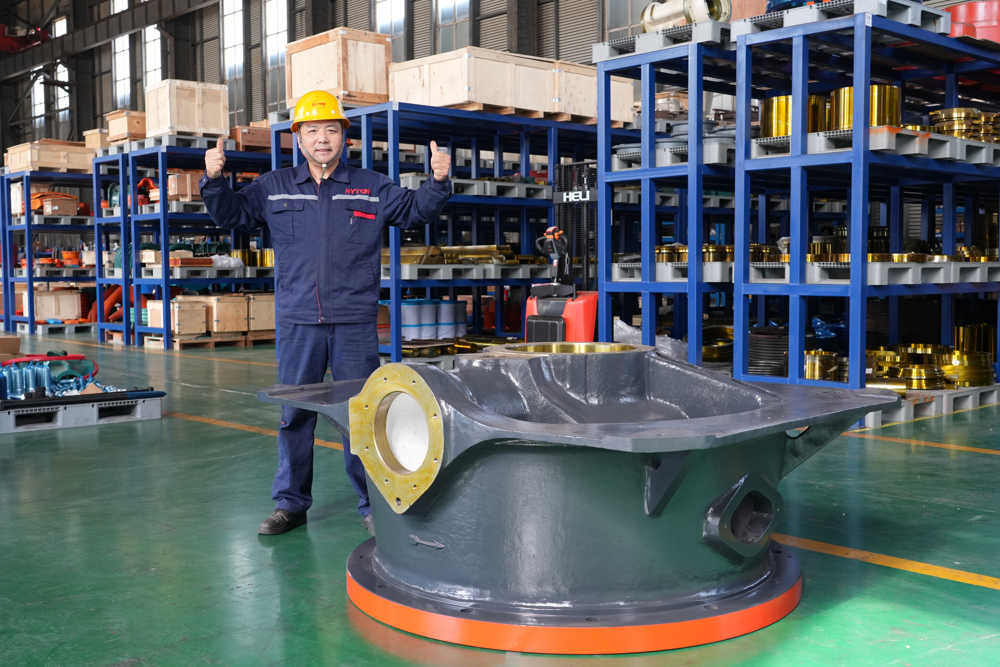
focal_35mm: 38
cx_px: 500
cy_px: 334
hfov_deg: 50.7
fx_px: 1055
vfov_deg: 35.1
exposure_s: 1/100
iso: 2000
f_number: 6.3
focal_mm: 38
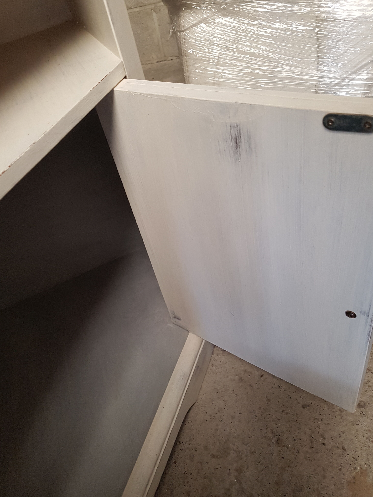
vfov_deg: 65.3
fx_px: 388
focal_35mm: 27
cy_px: 252
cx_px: 183
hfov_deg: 51.3
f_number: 1.7
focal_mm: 4.2
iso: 160
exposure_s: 1/50
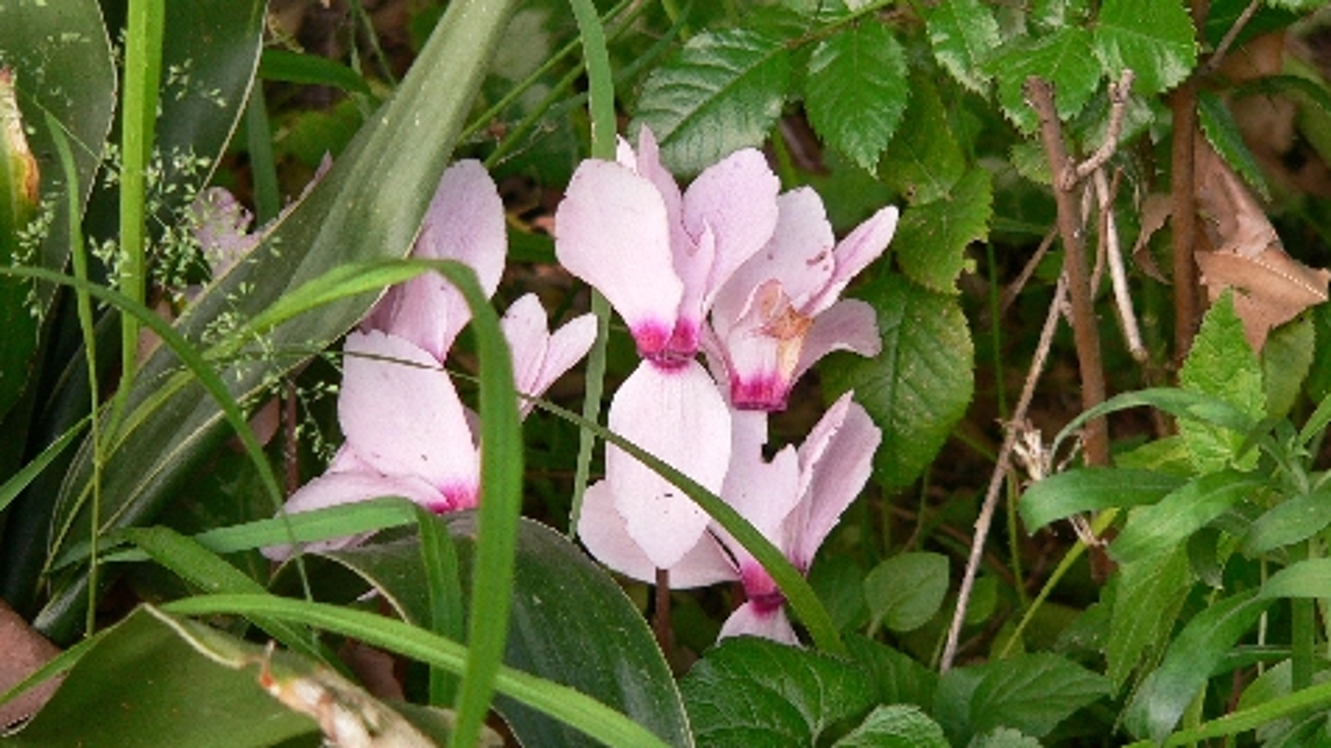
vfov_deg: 5.9
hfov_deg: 10.5
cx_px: 664
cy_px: 368
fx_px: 7233
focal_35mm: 205
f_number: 2.8
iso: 200
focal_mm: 31.1
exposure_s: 1/80
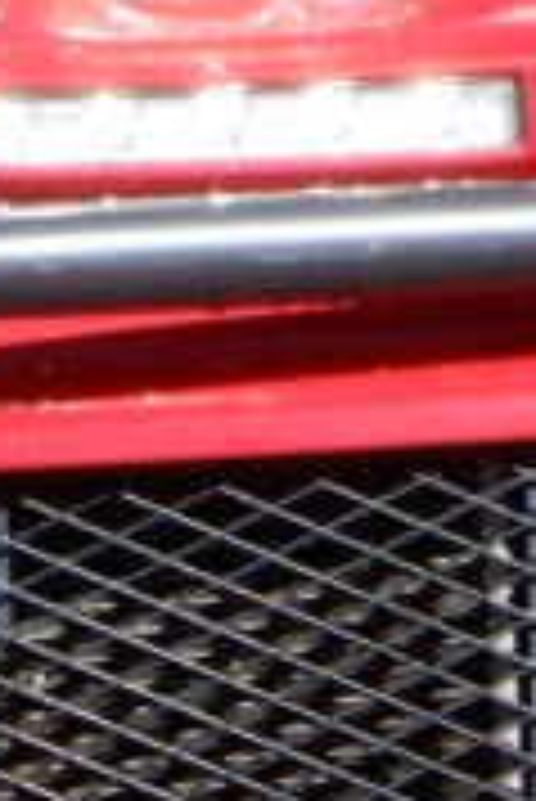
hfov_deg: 1.9
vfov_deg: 2.8
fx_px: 16048
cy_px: -729
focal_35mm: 720
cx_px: 730
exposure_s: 1/200
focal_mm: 13.7
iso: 80
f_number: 4.5
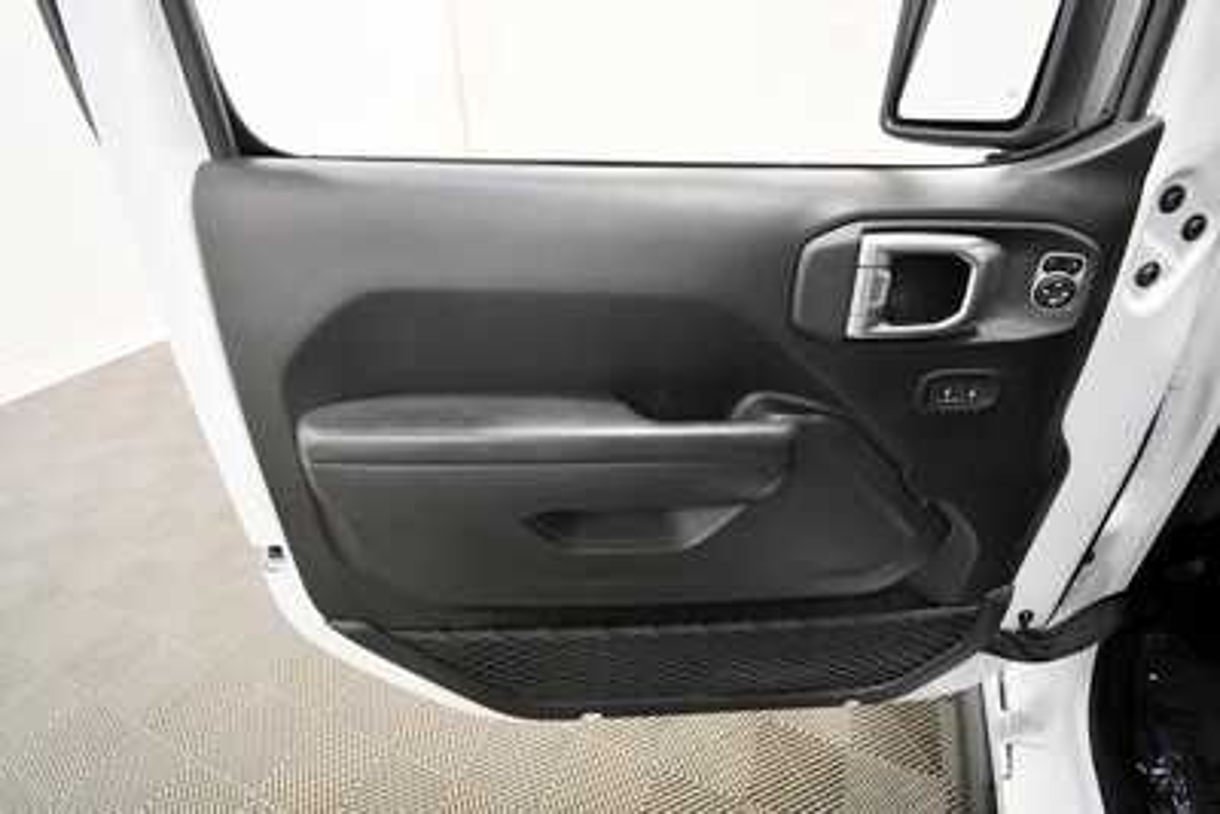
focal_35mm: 16
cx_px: 610
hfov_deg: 96.7
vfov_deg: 73.8
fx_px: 542
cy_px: 407
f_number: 4.8
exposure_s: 1/125
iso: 2000
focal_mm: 11
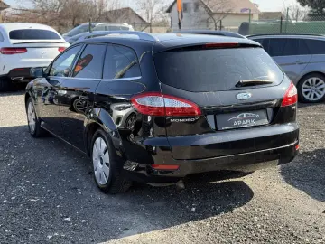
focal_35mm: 48
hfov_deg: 39.7
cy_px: 122
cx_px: 162
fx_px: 451
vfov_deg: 30.3
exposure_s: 1/1085
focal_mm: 6.76
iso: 80
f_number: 1.78
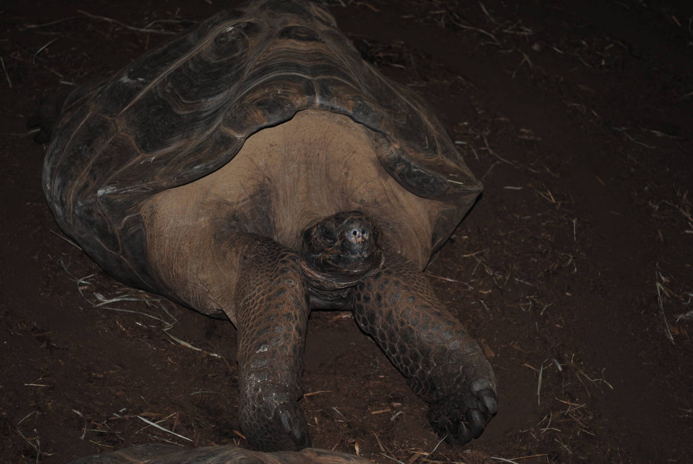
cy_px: 232
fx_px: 1590
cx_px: 346
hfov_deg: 24.6
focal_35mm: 82
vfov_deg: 16.6
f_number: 5.6
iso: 200
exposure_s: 1/60
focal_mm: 55
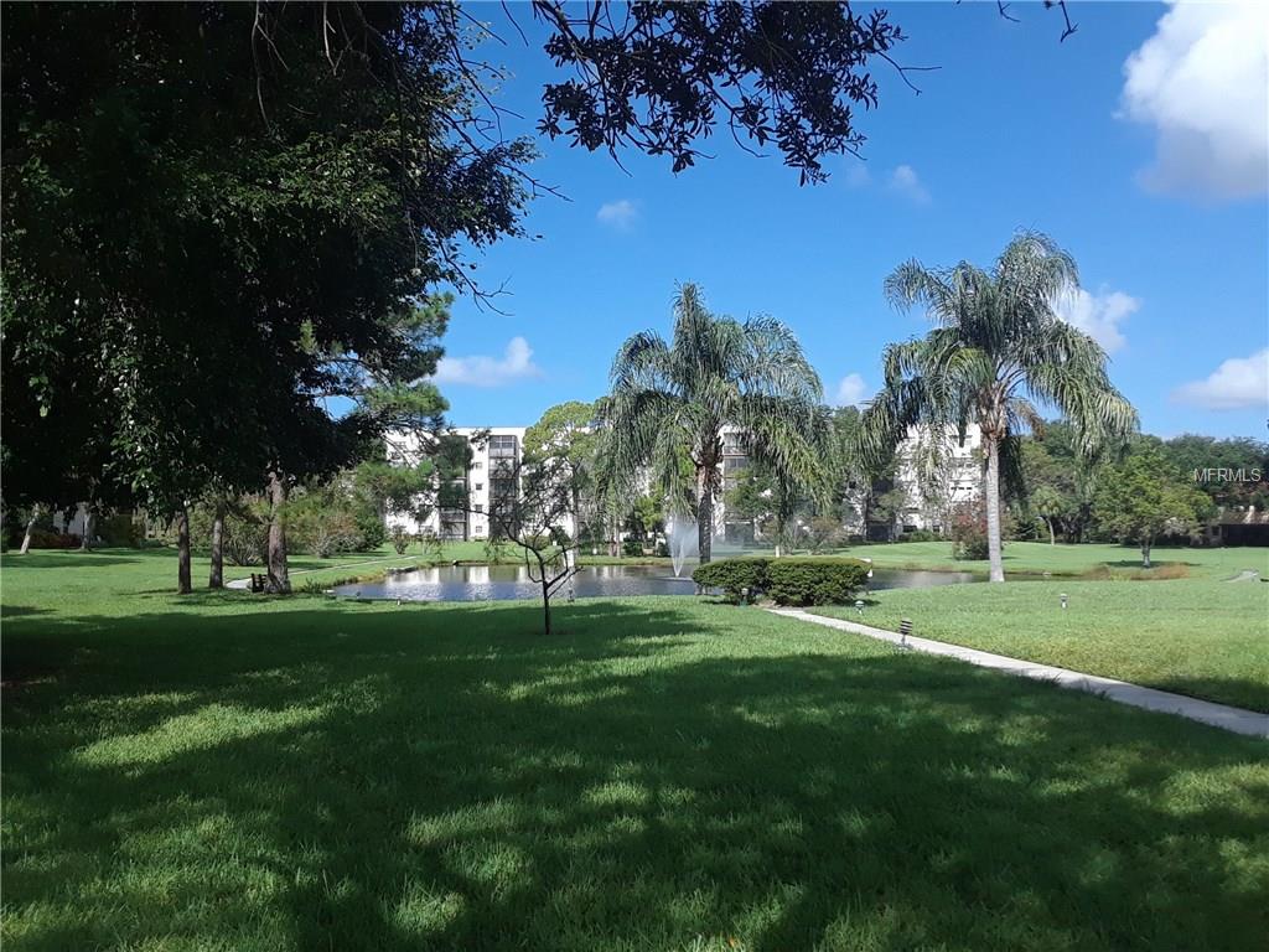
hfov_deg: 60.0
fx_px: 1100
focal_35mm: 30
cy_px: 476
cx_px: 634
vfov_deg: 46.8
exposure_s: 1/1377
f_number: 1.9
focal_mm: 2.47
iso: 40
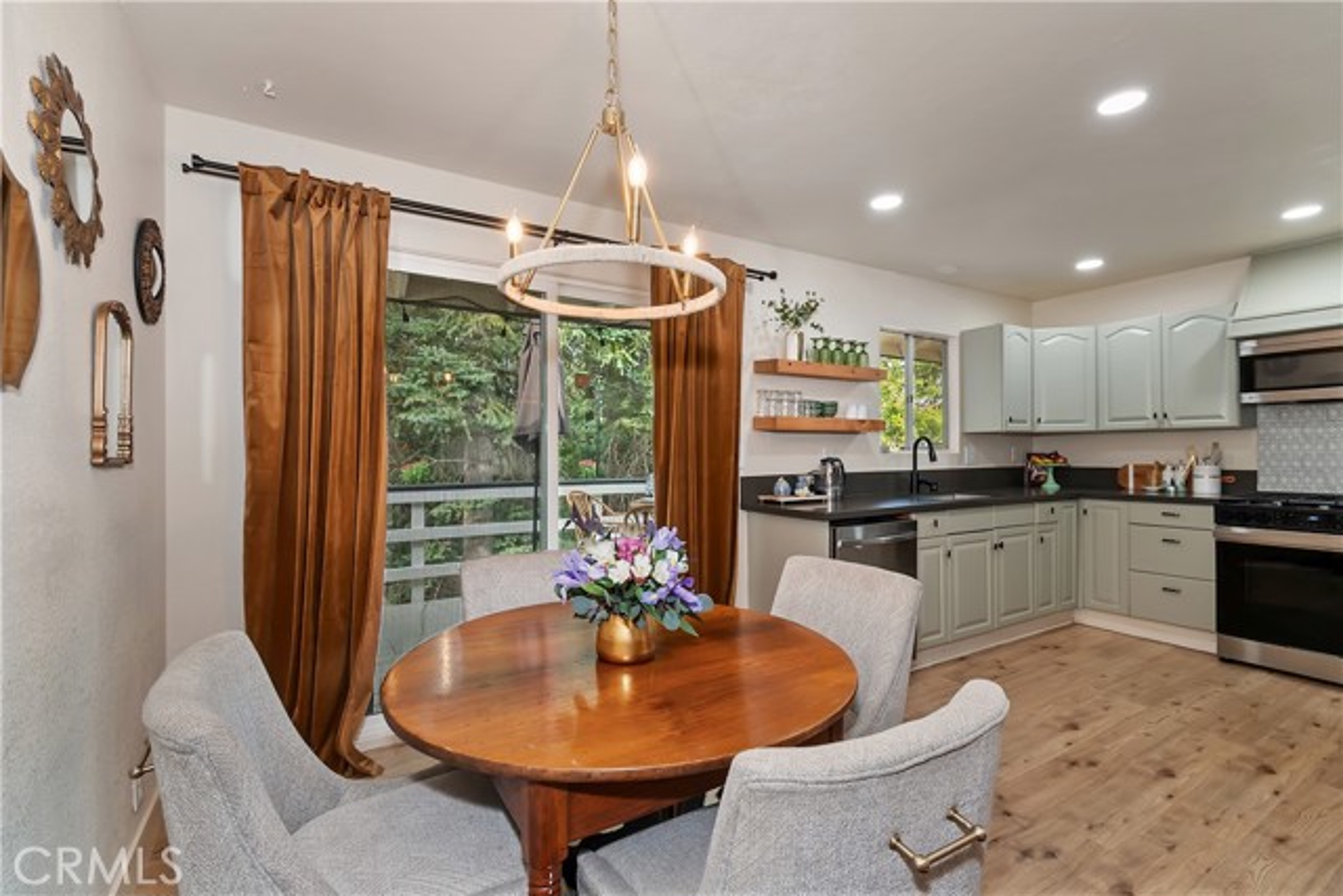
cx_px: 672
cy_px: 448
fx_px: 560
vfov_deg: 77.4
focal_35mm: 15
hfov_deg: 100.4
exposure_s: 1/30
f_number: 8
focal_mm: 10
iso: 400
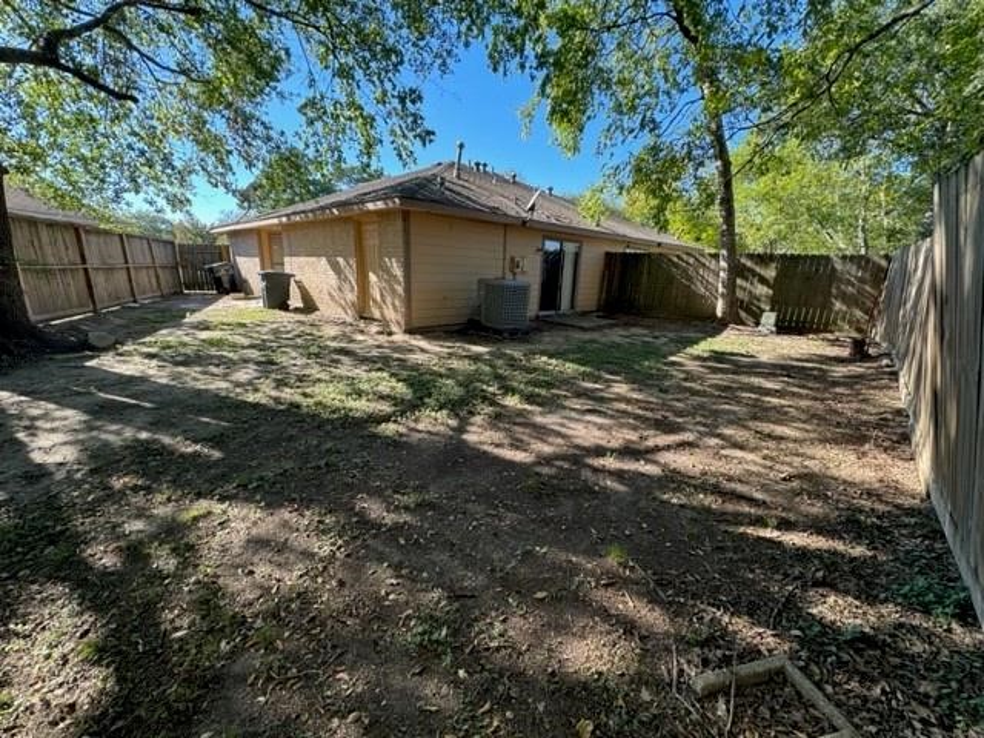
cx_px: 492
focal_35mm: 14
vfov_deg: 85.7
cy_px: 369
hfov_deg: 102.1
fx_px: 398
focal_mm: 2.22
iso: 40
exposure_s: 1/156
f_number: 2.2
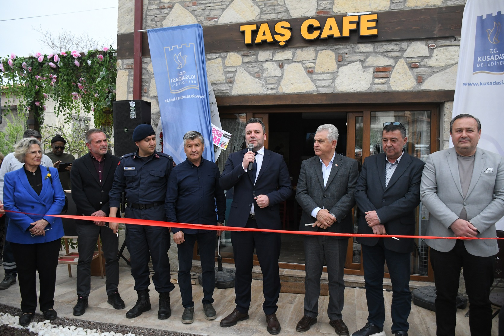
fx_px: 378
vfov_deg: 47.9
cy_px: 168
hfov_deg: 67.4
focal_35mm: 27
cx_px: 252
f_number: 3.5
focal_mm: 18
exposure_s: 1/8000
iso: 1600
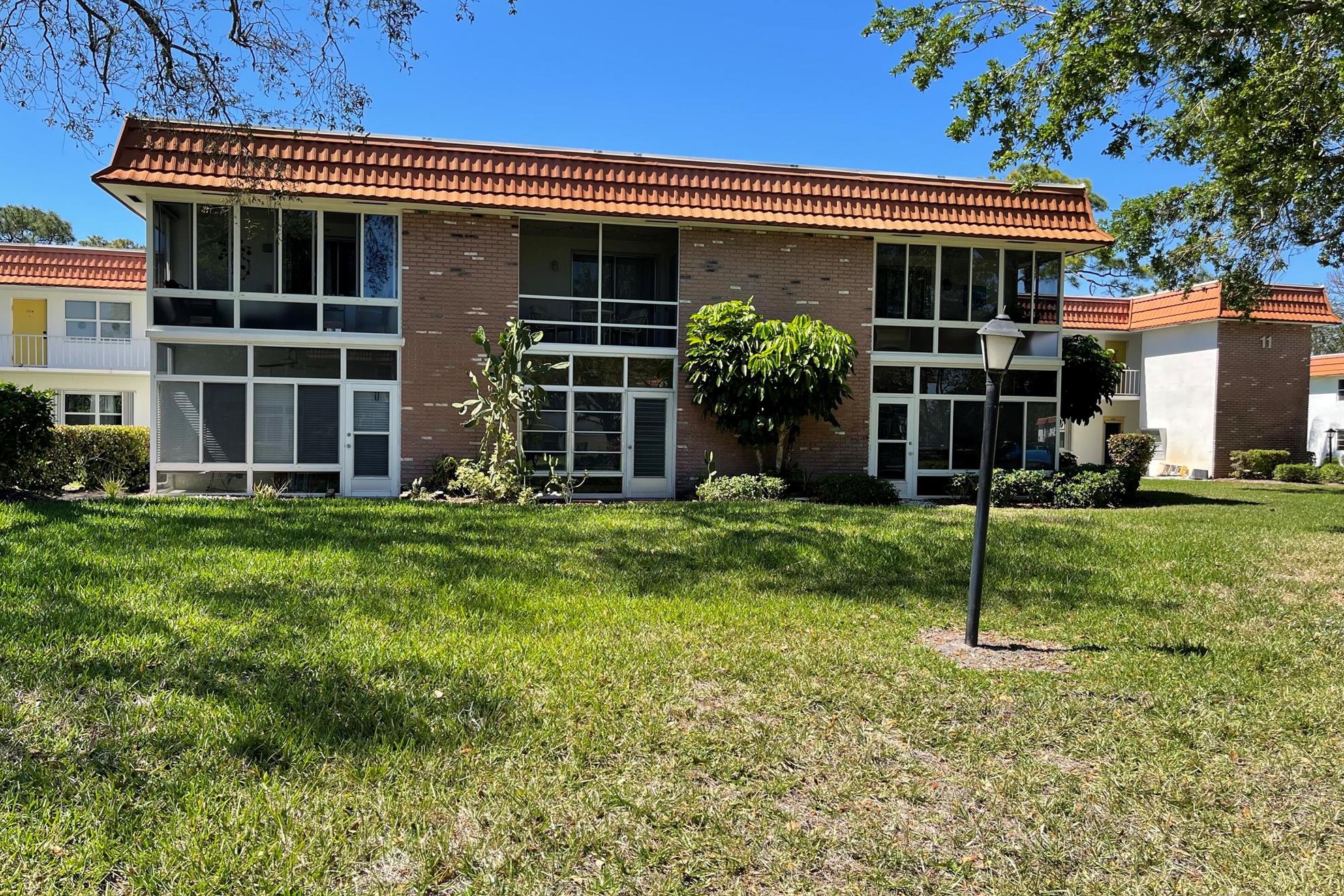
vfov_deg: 47.9
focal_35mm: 27
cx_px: 648
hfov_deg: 67.4
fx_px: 1008
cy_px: 460
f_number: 1.6
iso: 32
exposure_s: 1/1475
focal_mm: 5.1
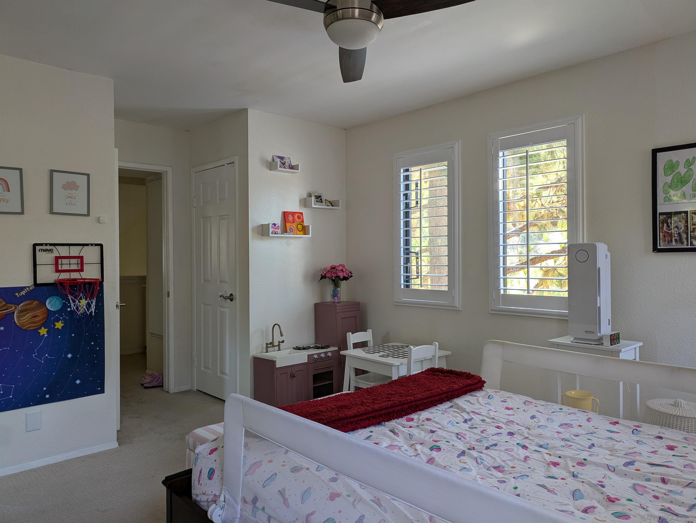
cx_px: 348
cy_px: 262
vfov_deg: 54.9
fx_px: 503
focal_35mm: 25
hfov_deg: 69.4
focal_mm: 5.43
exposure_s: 1/60
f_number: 1.89
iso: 56
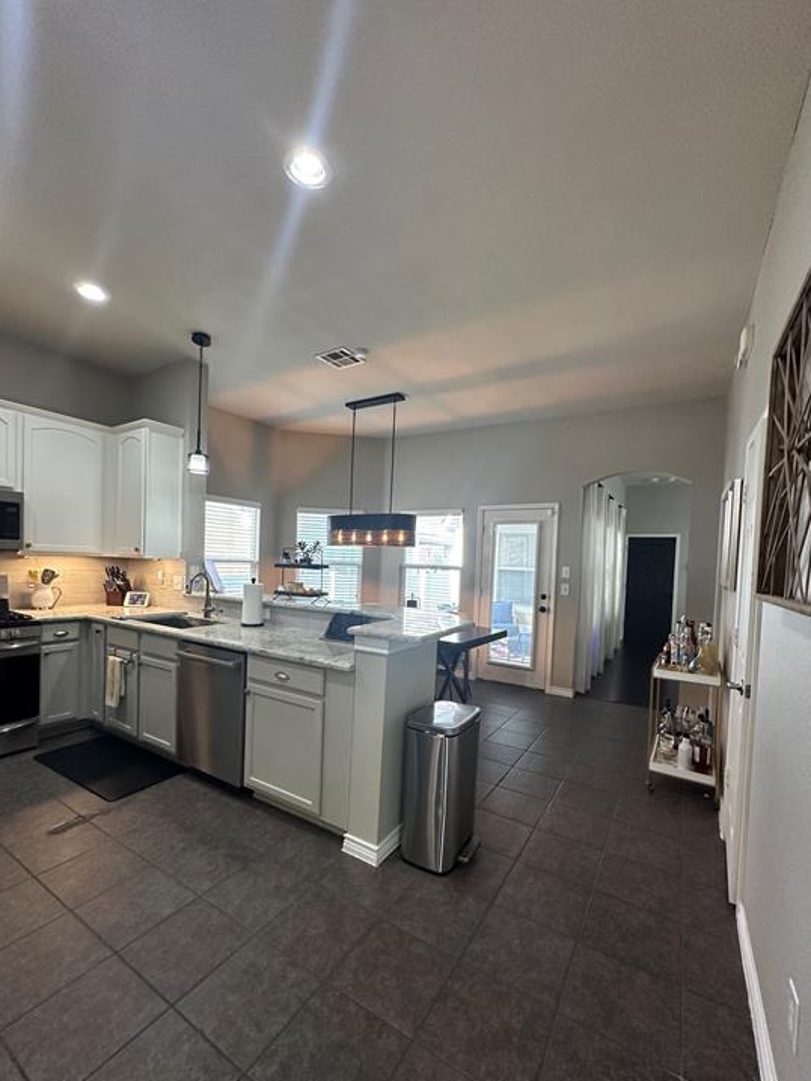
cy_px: 573
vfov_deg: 98.0
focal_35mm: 15
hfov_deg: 81.7
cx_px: 389
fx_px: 468
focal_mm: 2.22
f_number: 2.2
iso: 320
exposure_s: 1/120
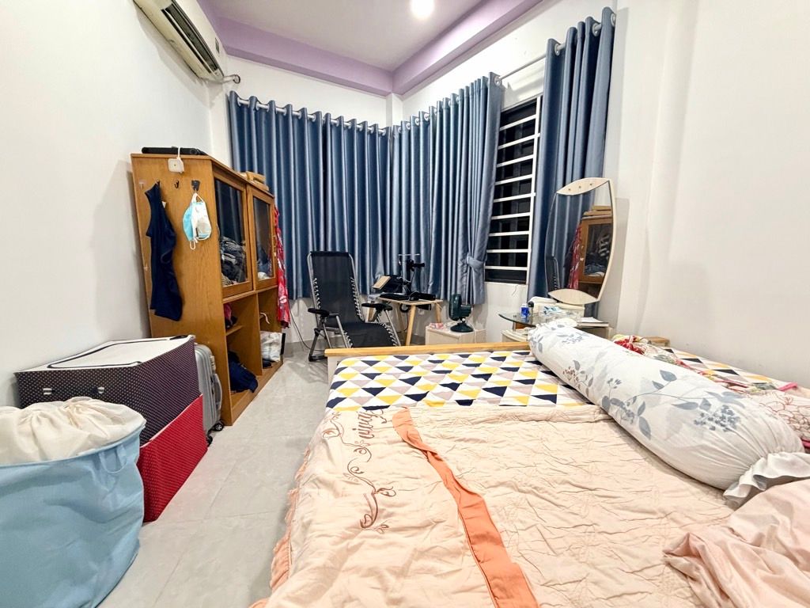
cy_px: 304
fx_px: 328
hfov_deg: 102.1
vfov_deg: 85.7
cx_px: 405
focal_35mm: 14
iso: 250
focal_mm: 2.22
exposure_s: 1/50
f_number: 2.2
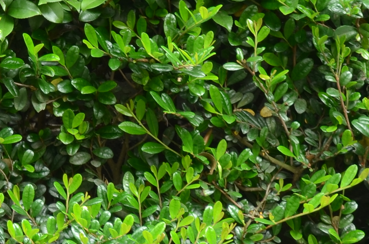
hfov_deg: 3.4
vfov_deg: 2.2
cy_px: -329
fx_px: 6234
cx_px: -229
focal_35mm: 609
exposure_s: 1.3
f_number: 8
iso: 100
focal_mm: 85
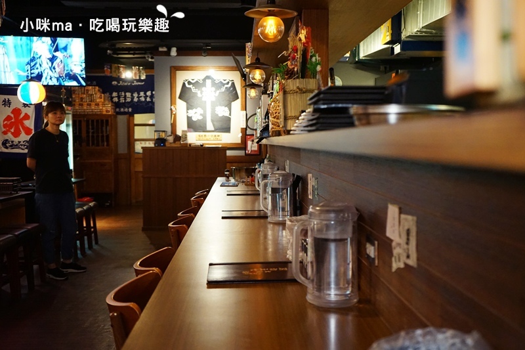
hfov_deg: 48.5
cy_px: 175
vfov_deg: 33.4
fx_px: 583
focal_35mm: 40
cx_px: 262
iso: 5000
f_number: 4
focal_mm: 40
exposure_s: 1/60
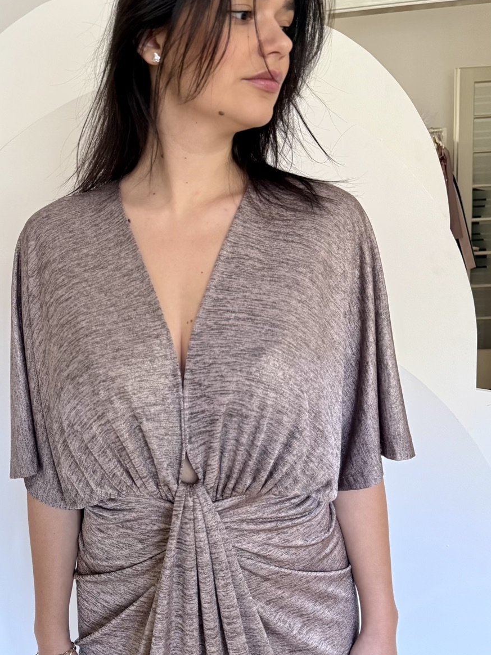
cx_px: 184
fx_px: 624
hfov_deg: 42.6
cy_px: 311
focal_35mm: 33
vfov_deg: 55.3
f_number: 1.78
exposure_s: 1/60
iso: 400
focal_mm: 6.76
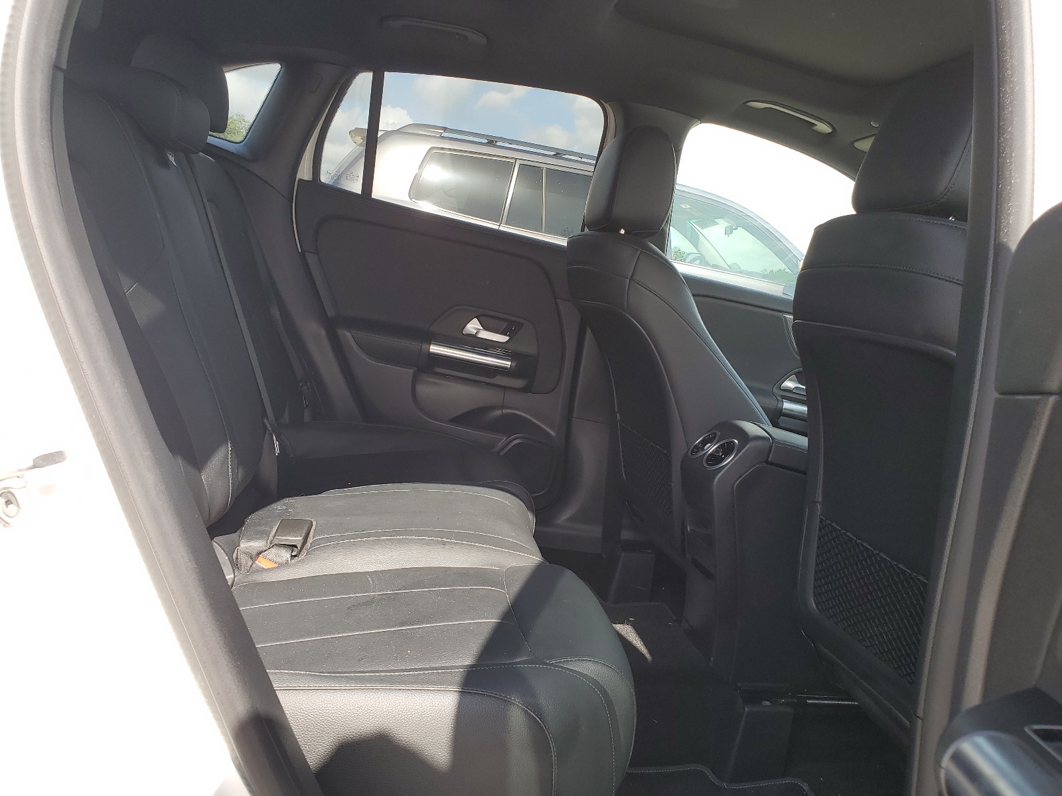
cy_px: 398
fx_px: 798
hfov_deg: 67.3
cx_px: 531
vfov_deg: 53.1
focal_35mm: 26
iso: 50
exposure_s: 1/256
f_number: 1.5
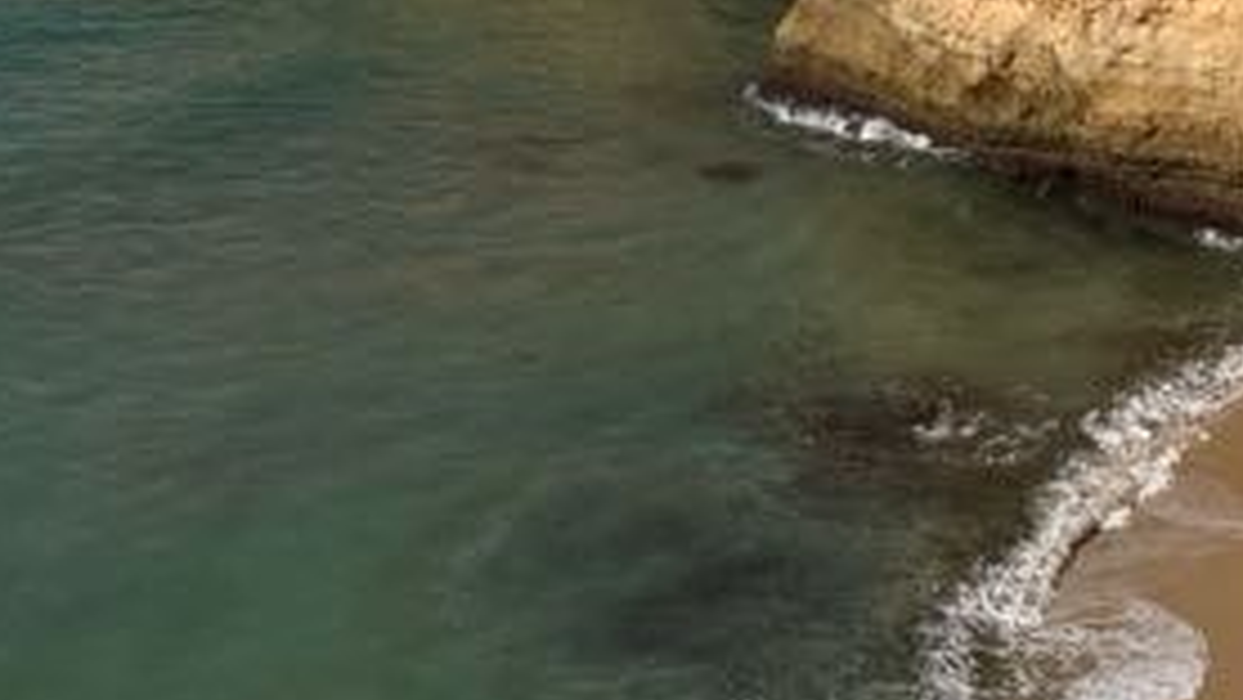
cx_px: 987
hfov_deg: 22.8
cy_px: -47
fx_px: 3033
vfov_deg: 12.9
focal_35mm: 92
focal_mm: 3.99
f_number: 1.8
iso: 32
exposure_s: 1/4049
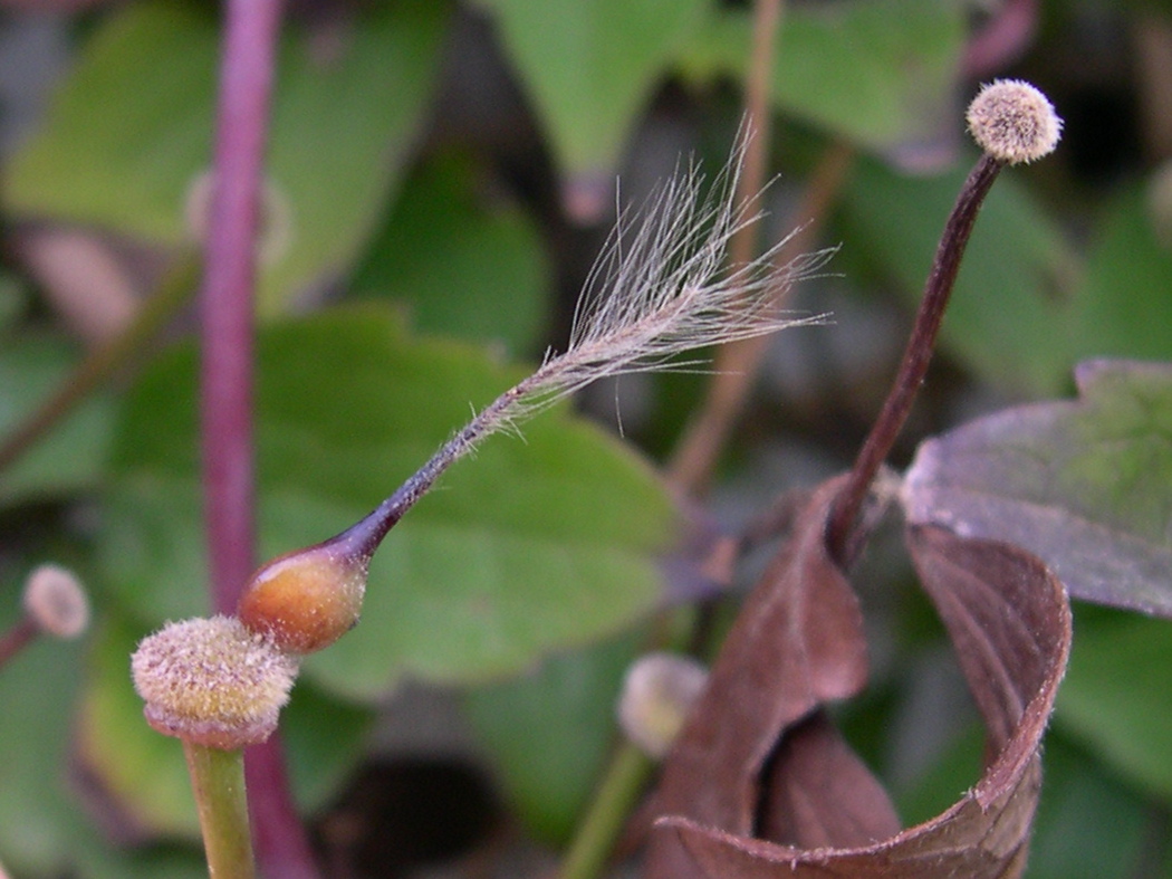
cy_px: 440
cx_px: 586
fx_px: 1286
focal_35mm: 38
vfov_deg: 37.7
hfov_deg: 49.0
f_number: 2.8
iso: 100
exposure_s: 1/61
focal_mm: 8
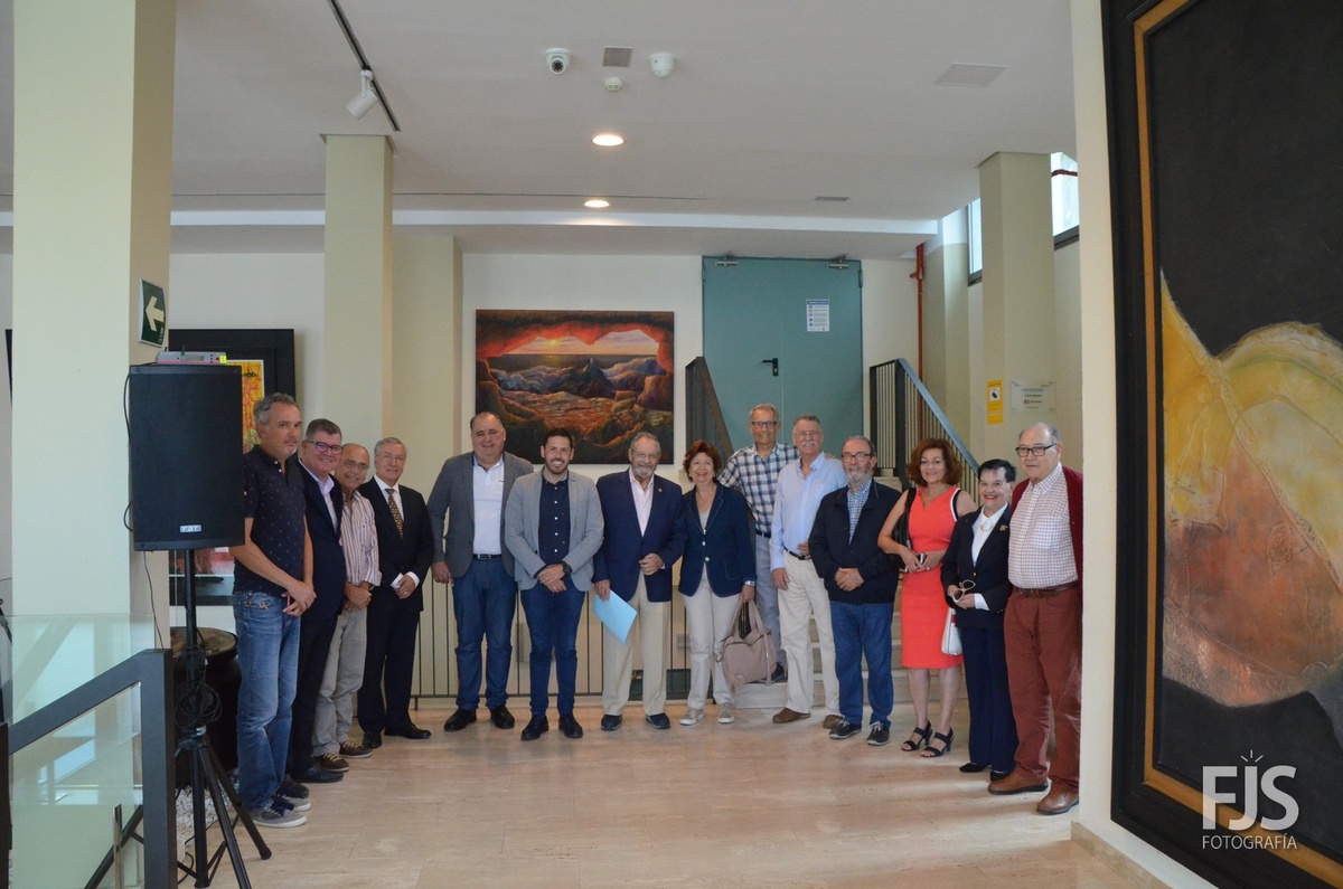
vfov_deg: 47.7
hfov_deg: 67.5
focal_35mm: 27
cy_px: 444
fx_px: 1005
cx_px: 672
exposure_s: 1/160
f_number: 6.3
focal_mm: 18
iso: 3200
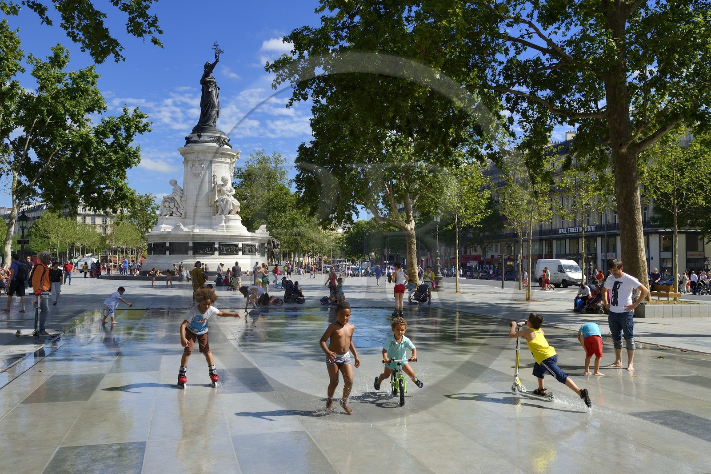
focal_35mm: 32
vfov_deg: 41.1
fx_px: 632
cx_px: 356
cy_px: 237
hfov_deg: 58.7
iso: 200
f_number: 8
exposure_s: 1/500
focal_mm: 32
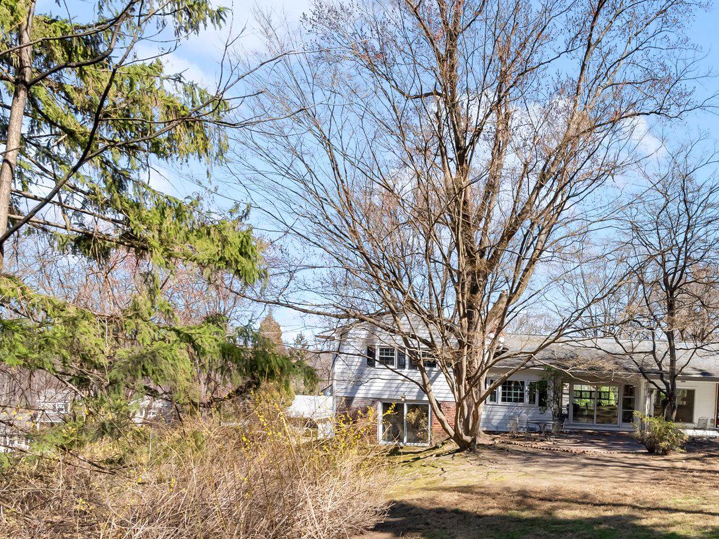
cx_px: 601
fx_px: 602
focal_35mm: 29
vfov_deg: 47.4
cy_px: 363
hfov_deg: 56.0
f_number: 11
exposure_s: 1/500
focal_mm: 16
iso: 640
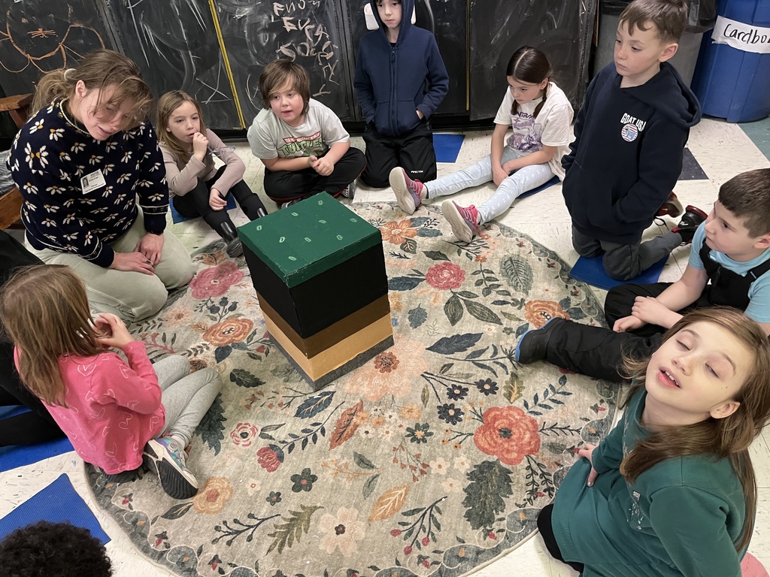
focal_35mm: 26
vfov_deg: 53.1
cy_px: 288
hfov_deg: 67.3
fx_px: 578
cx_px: 385
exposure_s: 1/60
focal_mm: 5.1
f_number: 1.6
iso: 250
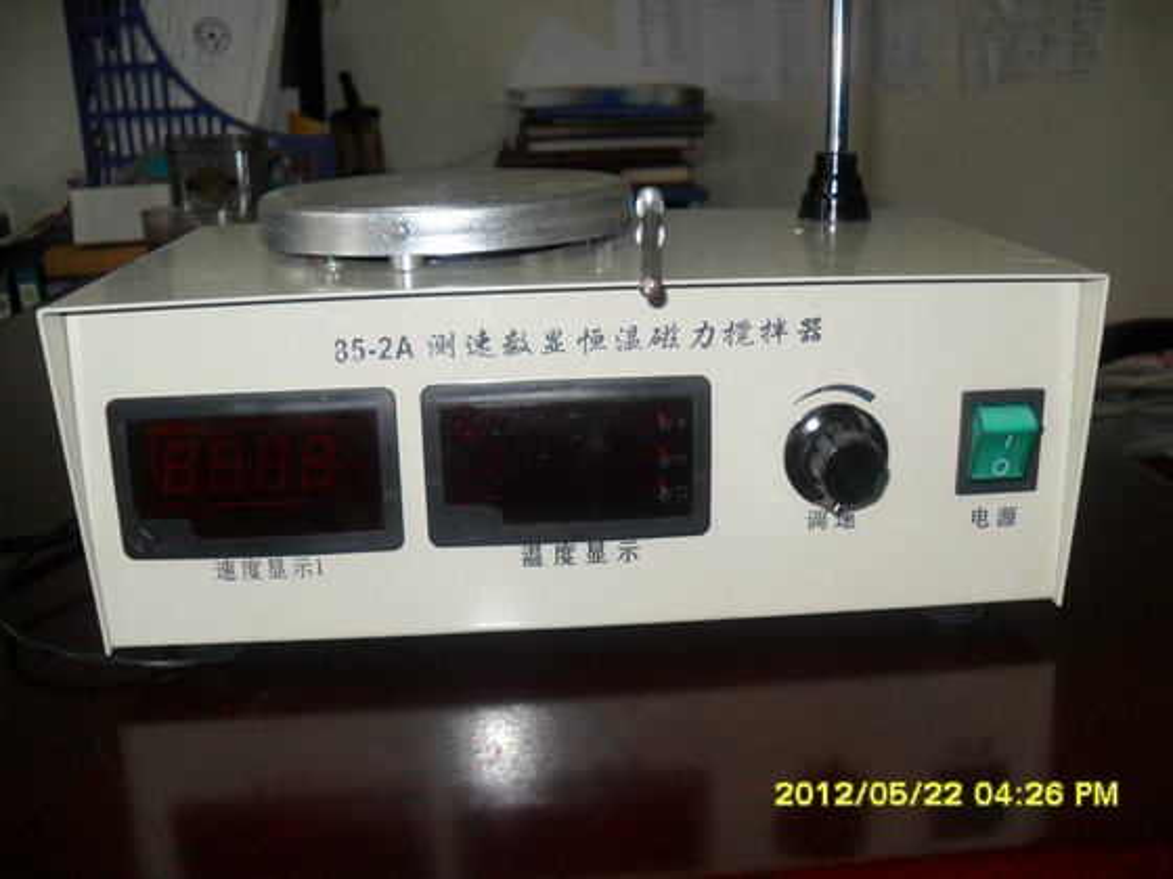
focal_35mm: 35
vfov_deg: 40.7
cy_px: 440
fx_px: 1186
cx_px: 586
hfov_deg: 52.6
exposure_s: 1/45
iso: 200
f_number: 3
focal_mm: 6.3
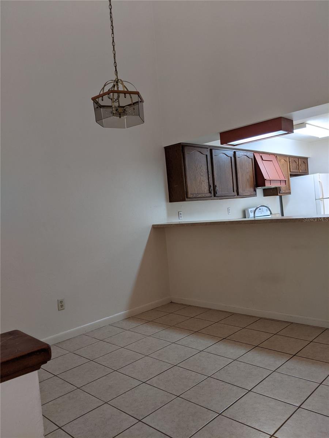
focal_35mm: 27
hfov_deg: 51.4
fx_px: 342
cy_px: 219
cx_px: 164
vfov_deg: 65.3
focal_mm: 4.44
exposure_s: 1/24
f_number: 1.8
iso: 79
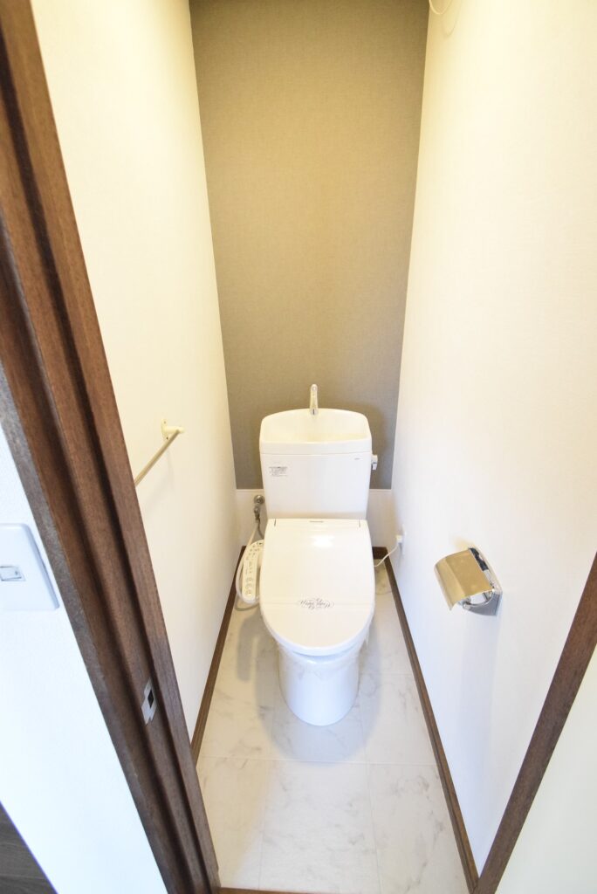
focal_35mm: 15
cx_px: 298
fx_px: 373
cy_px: 447
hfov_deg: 77.4
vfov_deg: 100.4
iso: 6400
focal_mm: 10
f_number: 6.3
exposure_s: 1/125
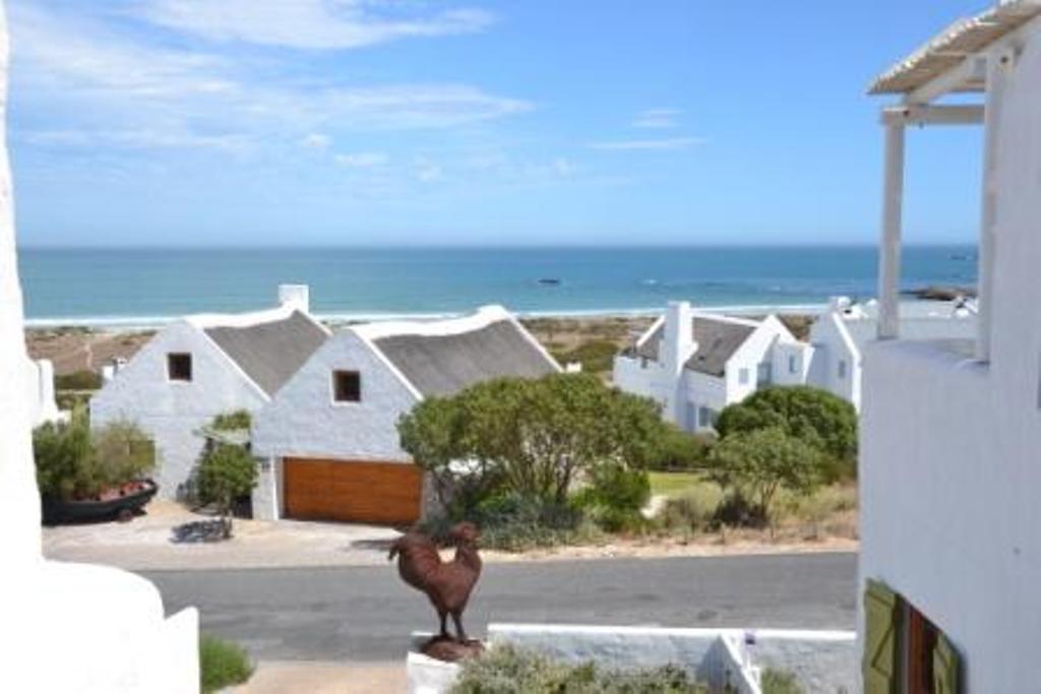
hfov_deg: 49.5
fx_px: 1128
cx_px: 520
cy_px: 347
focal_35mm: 39
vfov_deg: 34.2
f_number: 8
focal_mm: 26
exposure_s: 1/250
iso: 100
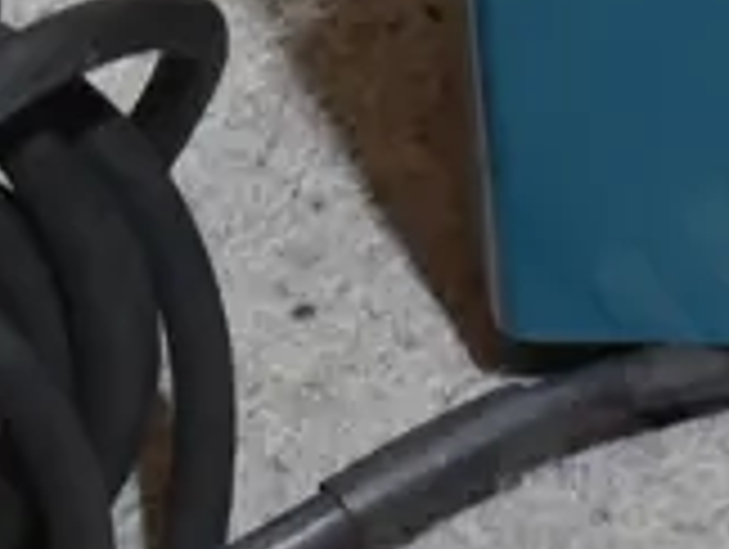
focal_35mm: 278
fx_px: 5863
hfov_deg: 6.9
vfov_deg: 5.3
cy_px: -29
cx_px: 1310
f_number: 4.7
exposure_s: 1/60
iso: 640
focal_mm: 22
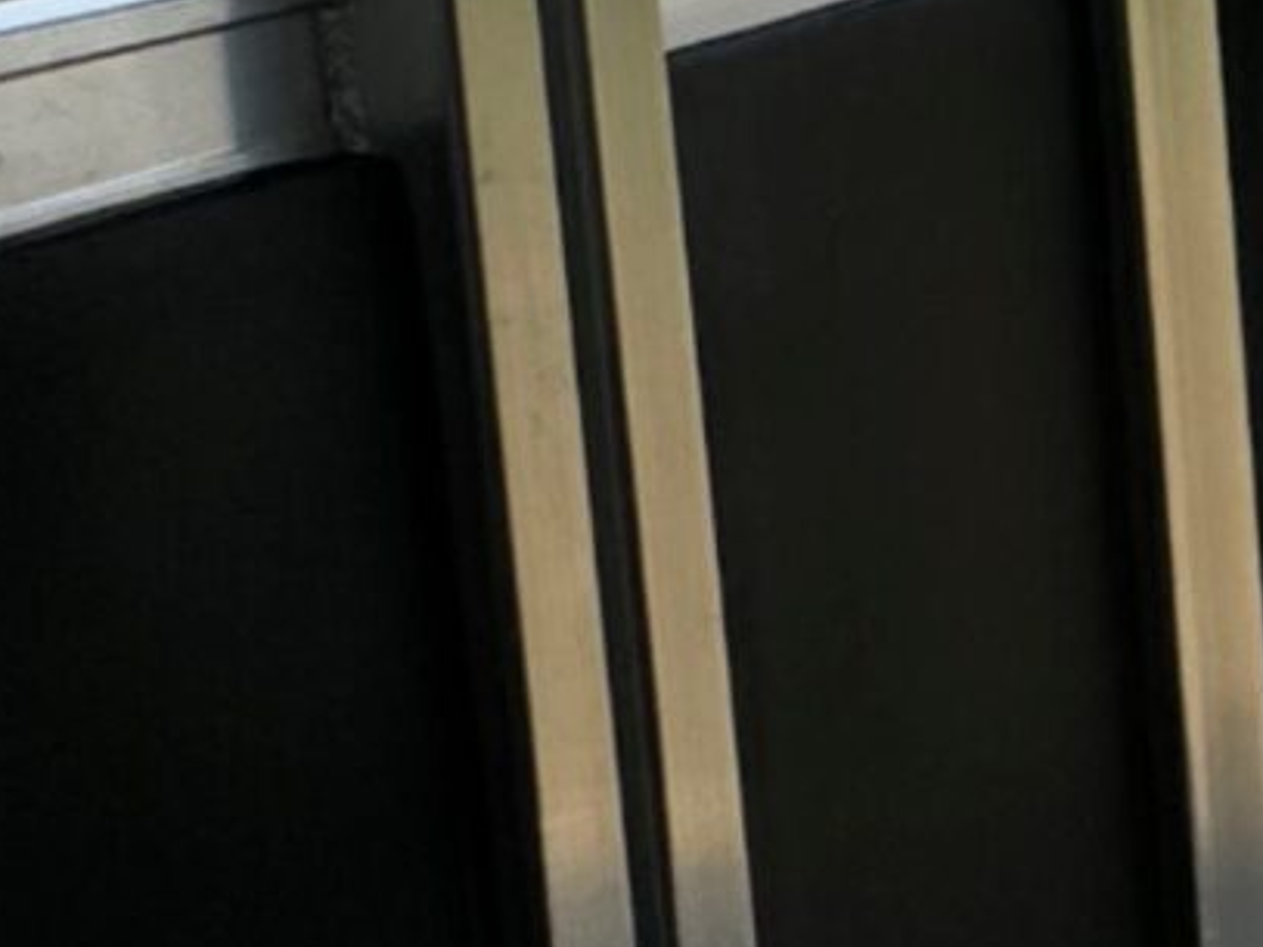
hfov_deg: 15.2
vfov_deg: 16.1
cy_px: -177
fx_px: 3210
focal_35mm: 88
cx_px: 2861
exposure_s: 1/2415
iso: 50
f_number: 2.2
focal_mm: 2.22
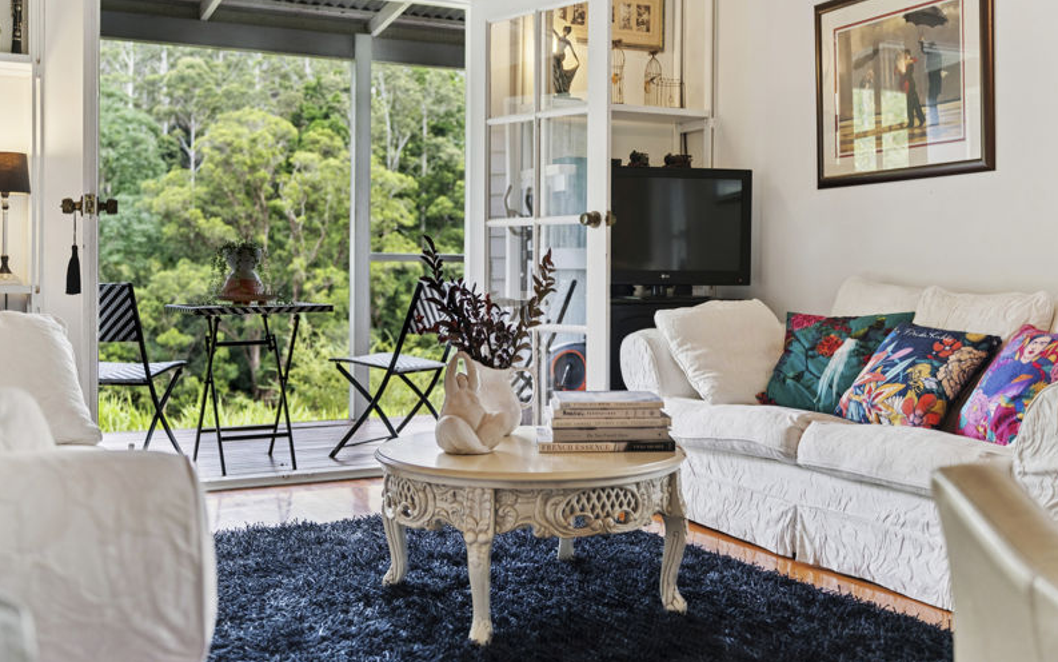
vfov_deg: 34.4
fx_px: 1067
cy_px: 310
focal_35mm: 37
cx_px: 531
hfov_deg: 52.7
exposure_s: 1/640
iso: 800
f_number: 2.8
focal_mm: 36
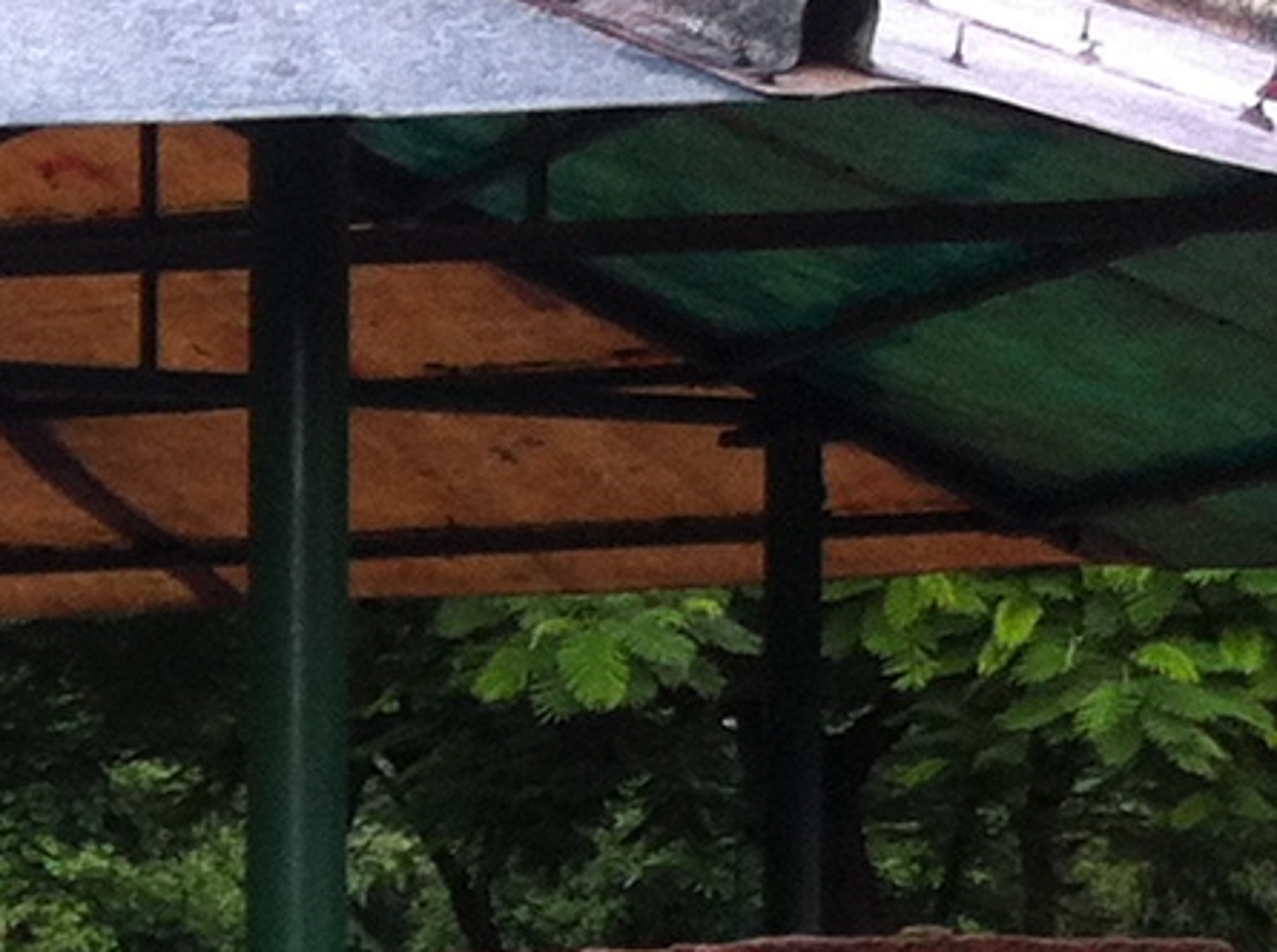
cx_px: -1532
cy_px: 958
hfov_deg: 9.0
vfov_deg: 7.2
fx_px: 7511
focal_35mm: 204
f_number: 2.8
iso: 80
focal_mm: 3.85
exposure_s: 1/247
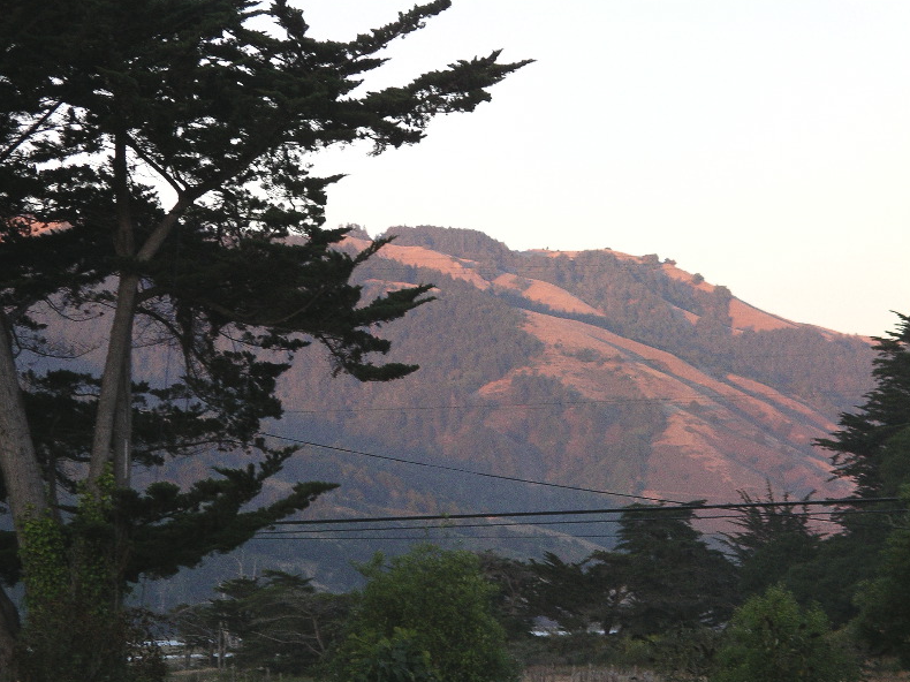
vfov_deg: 9.4
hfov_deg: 12.5
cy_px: 340
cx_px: 460
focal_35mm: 158
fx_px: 4152
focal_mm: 32.5
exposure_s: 1/137
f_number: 4.4
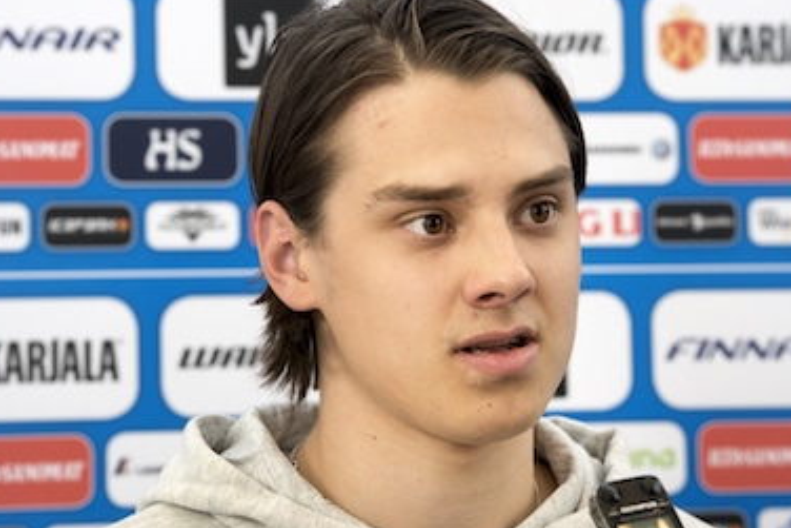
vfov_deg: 9.4
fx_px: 3209
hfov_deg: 14.1
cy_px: 225
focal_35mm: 146
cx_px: 412
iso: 1600
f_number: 7.1
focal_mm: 122
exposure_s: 1/200
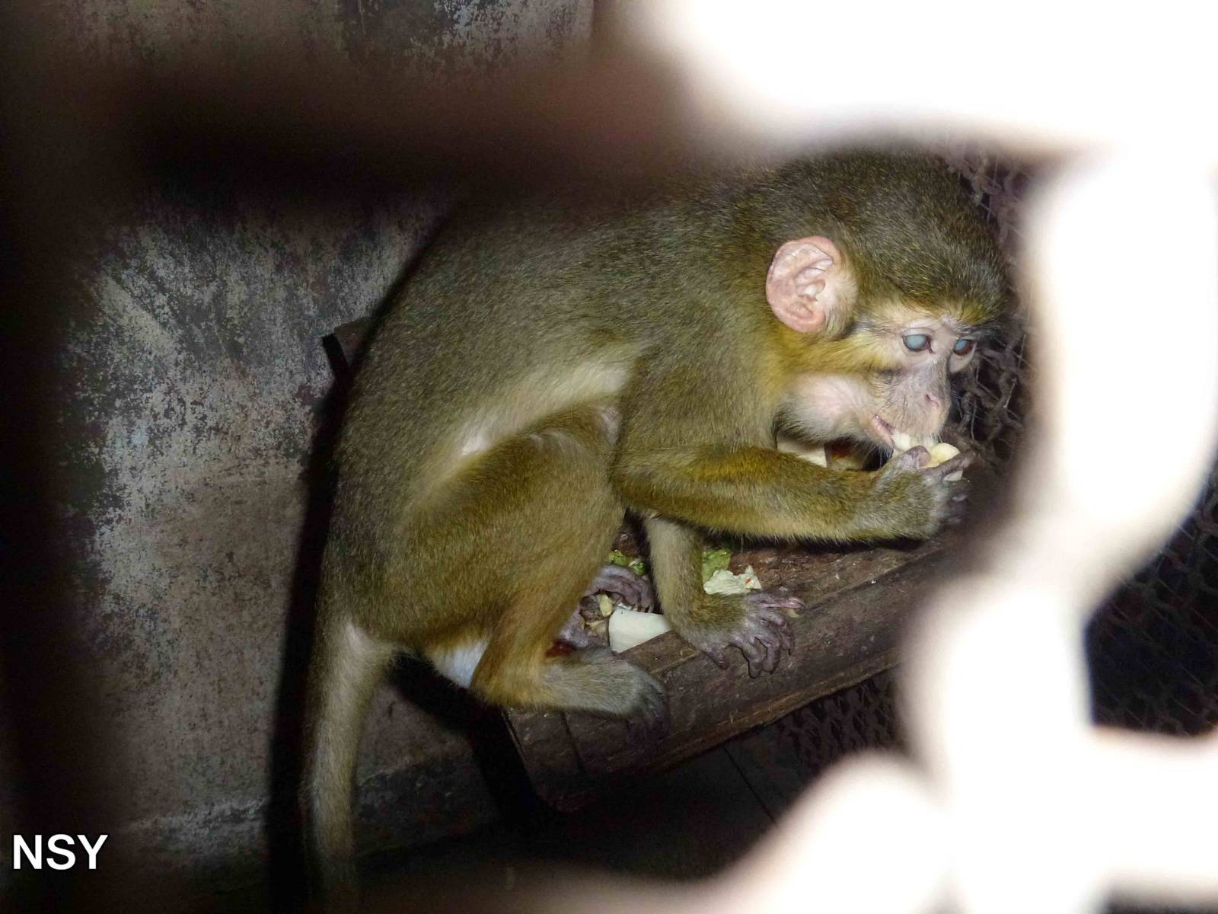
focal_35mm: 52
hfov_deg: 36.8
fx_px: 1830
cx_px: 609
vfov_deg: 28.0
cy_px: 457
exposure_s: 1/60
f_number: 4.3
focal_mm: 9.4
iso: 400
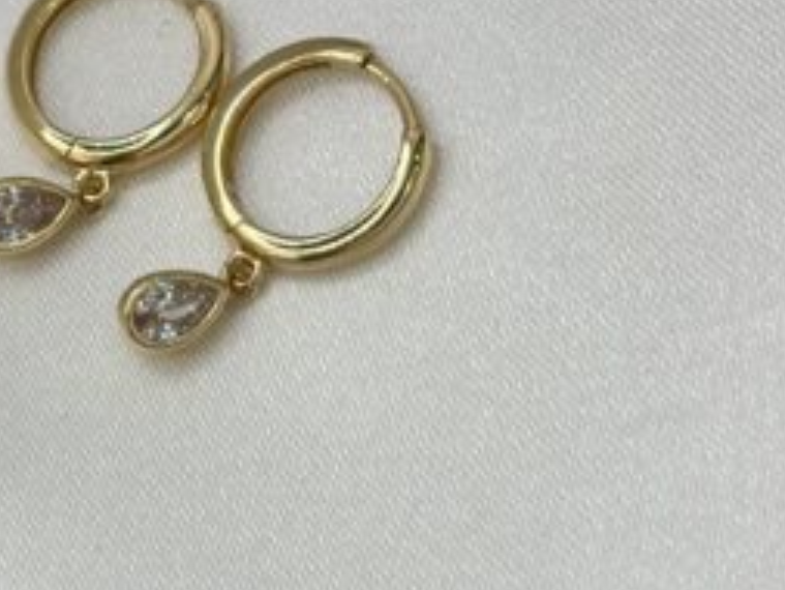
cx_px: 183
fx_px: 2292
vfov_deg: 14.6
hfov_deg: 19.3
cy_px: 110
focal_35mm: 101
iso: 80
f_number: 1.78
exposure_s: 1/1613
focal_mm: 6.86
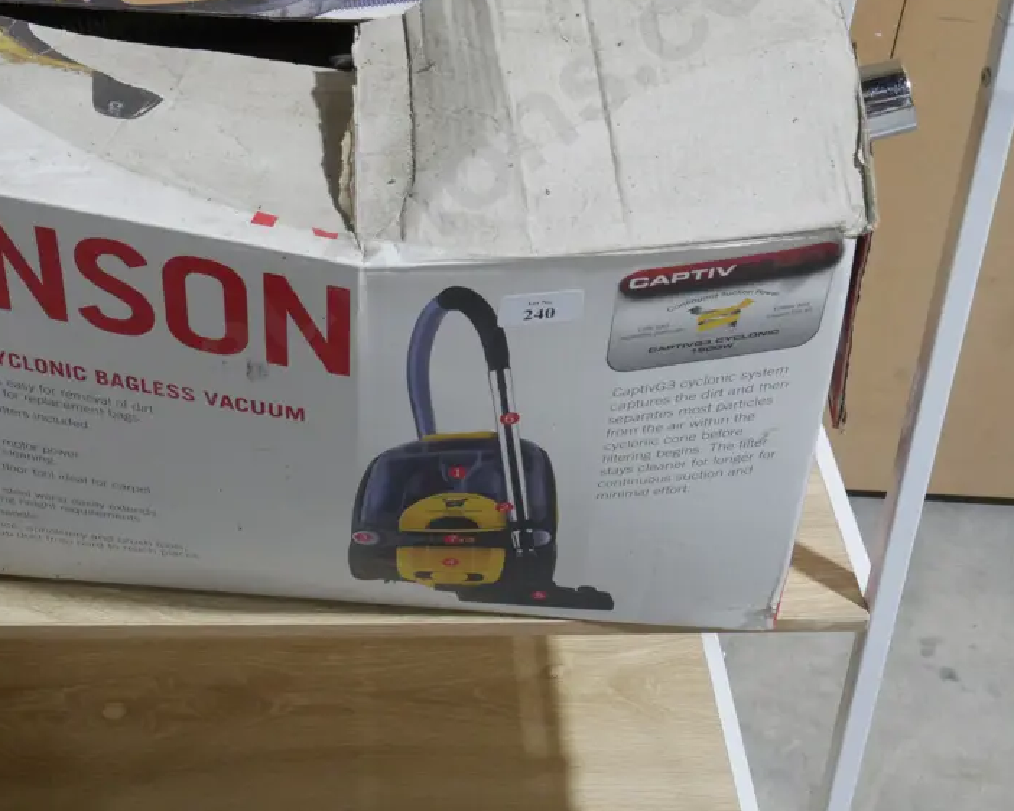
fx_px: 1710
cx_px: 303
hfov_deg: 32.6
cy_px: 303
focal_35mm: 57
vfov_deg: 26.6
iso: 2000
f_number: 11
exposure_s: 1/60
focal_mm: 20
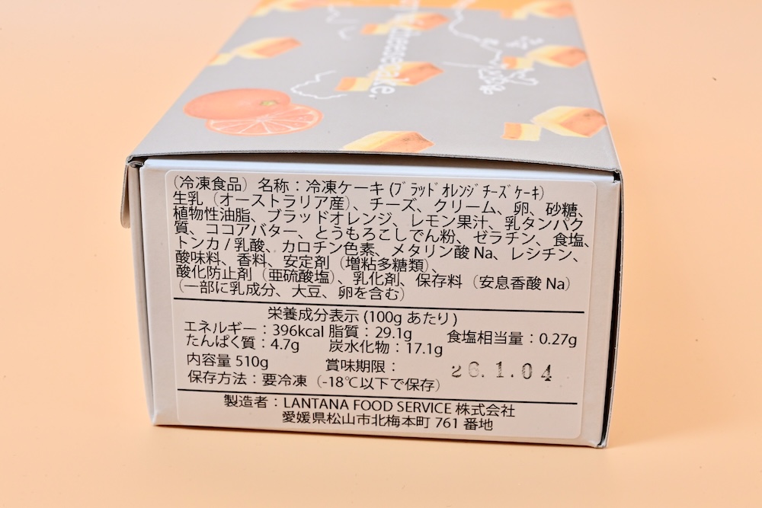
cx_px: 381
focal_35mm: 60
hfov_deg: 33.4
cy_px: 254
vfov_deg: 22.6
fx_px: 1270
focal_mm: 60
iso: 2500
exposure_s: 1/160
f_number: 18
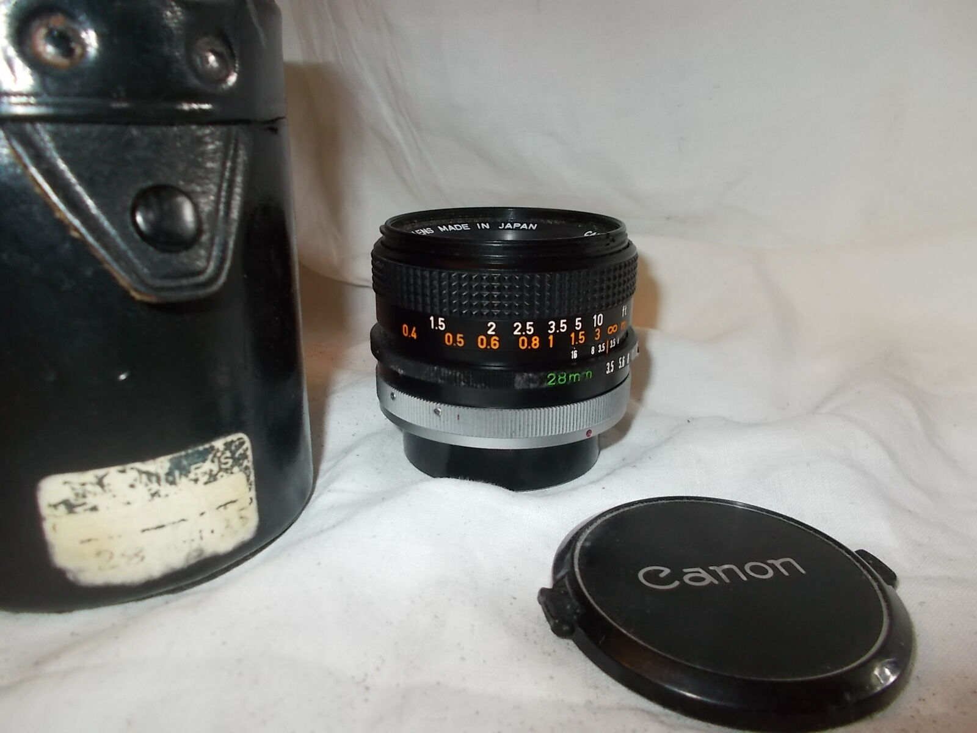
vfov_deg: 53.1
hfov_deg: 67.3
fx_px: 734
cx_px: 488
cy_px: 366
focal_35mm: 26
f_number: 3.2
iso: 200
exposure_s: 1/25
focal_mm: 4.6
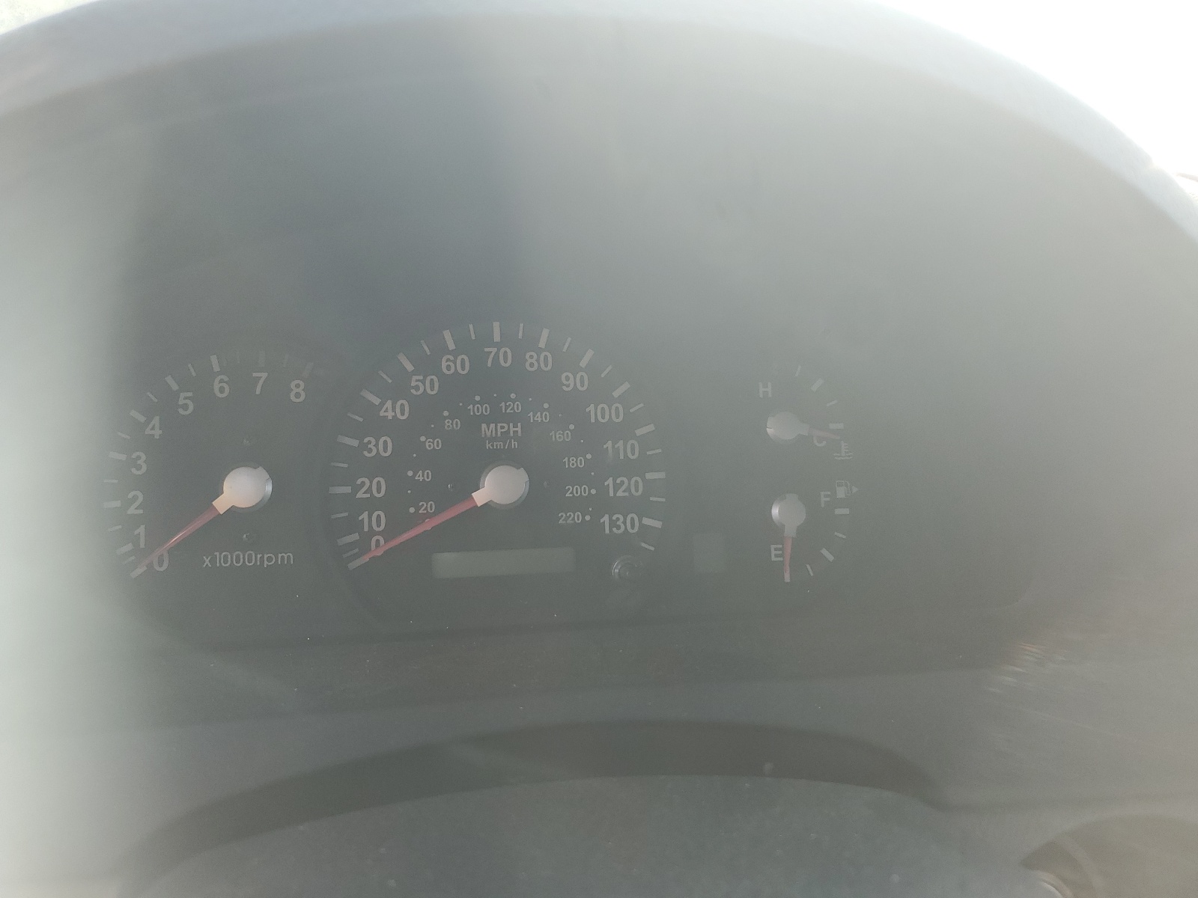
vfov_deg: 53.1
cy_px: 449
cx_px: 599
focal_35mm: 26
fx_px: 900
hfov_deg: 67.3
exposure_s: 1/333
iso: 50
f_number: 1.5
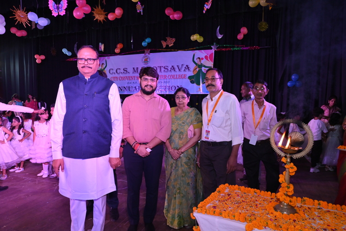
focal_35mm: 24
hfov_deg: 73.7
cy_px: 116
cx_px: 173
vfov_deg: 53.2
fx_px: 231
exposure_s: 1/200
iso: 1600
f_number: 6.3
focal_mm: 24
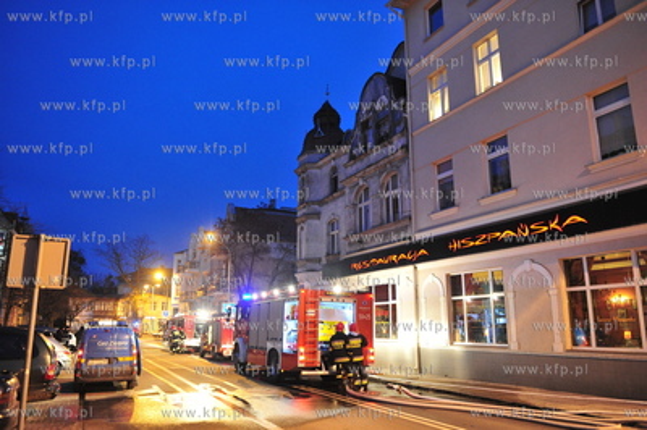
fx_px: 485
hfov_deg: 67.4
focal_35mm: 27
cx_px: 324
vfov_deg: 47.9
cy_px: 215
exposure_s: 1/60
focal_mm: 27
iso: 6400
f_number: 3.2
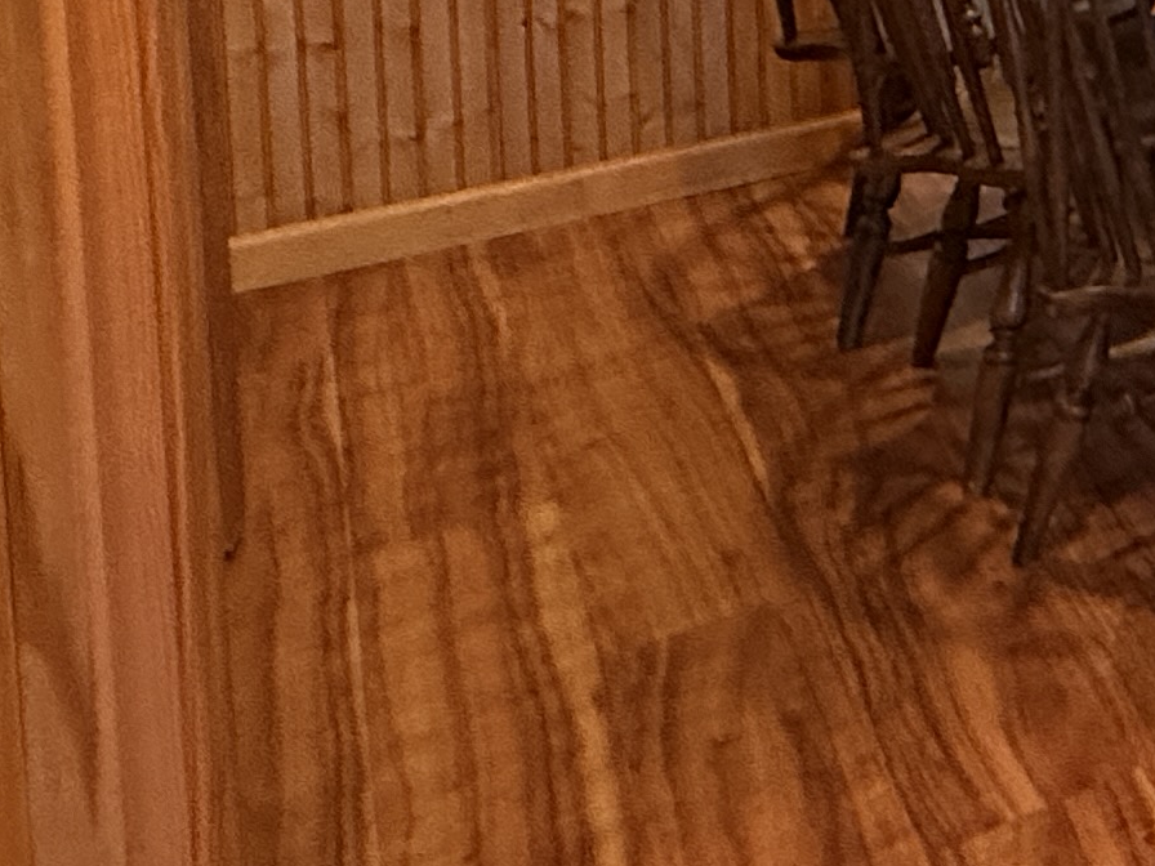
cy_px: -436
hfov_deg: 21.3
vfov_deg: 20.1
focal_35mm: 63
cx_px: 2038
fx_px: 2102
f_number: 2.2
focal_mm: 2.22
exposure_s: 1/60
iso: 400
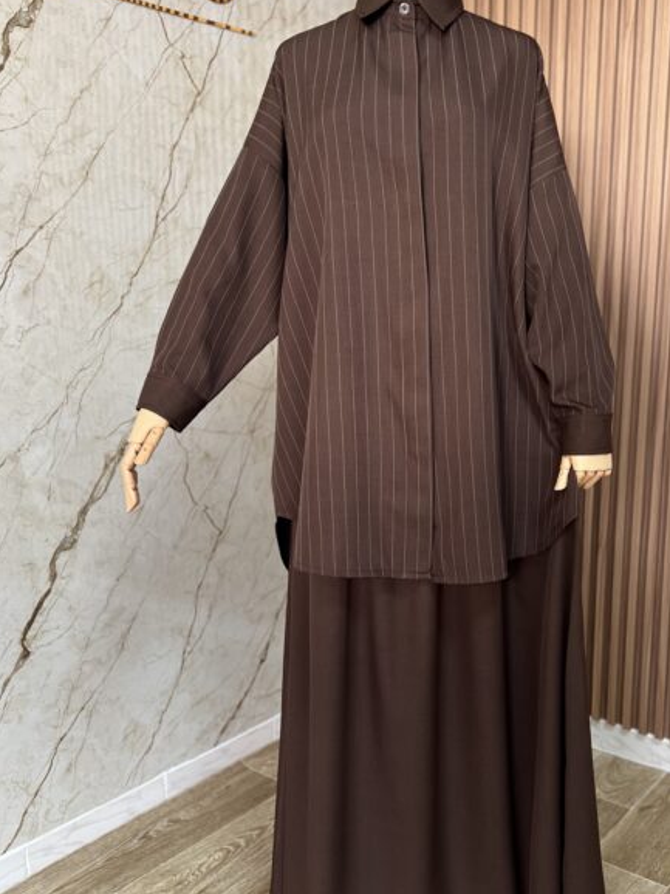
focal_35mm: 36
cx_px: 410
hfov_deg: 39.4
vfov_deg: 51.3
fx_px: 930
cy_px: 476
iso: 125
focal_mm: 5.7
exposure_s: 1/50
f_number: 1.5
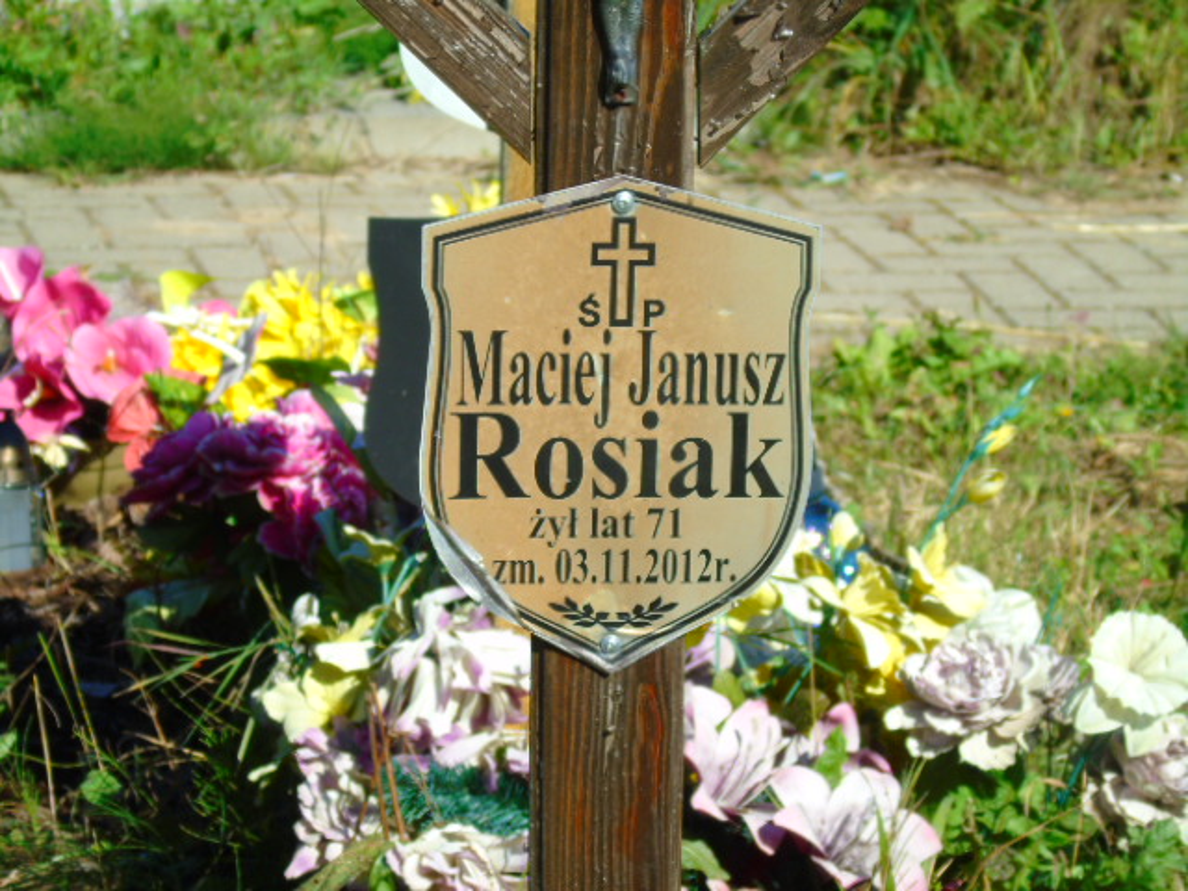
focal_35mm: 162
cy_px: 446
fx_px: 5560
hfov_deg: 12.2
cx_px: 594
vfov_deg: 9.2
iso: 80
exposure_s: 1/400
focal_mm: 29
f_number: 4.9
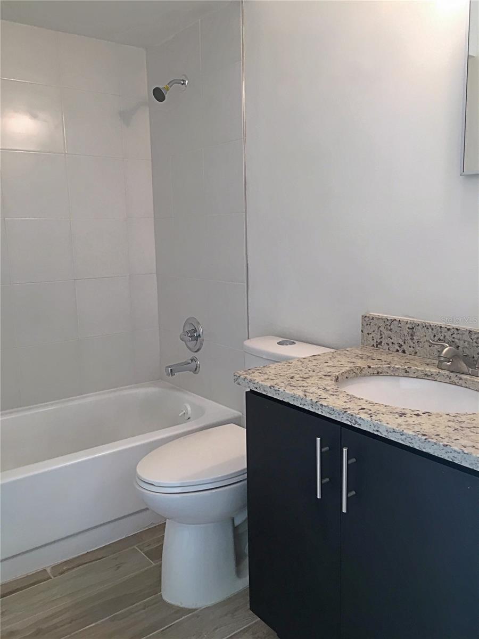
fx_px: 535
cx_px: 240
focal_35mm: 29
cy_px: 320
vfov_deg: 61.7
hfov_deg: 48.2
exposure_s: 1/30
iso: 50
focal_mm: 4.15
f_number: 2.2
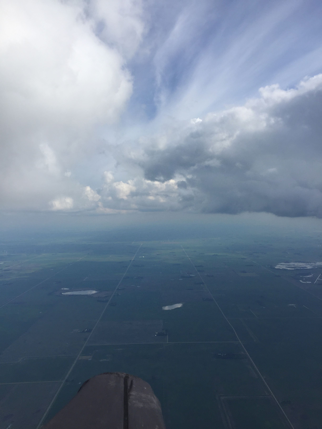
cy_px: 214
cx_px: 161
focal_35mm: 29
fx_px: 360
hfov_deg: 48.2
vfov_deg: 61.7
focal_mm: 4.15
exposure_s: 1/3597
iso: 32
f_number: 2.2
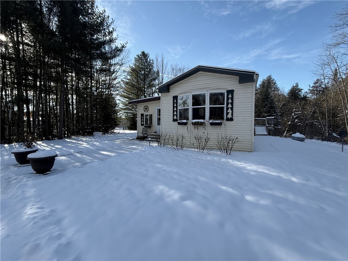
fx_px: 141
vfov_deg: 85.7
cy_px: 130
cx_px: 174
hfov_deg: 102.1
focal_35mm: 14
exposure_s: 1/888
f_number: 2.2
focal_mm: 2.22
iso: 50
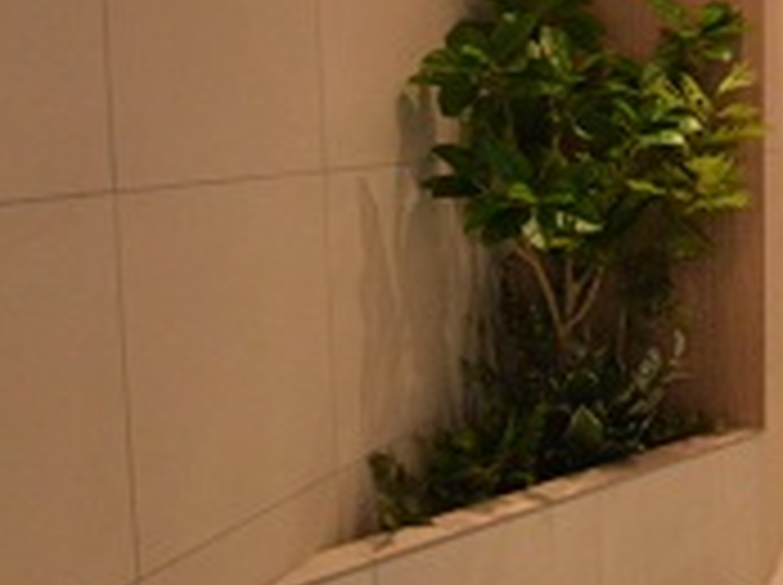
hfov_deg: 32.6
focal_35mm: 53
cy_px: 232
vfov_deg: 27.4
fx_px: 1197
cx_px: 824
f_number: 8
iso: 1600
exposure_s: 1/80
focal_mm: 10
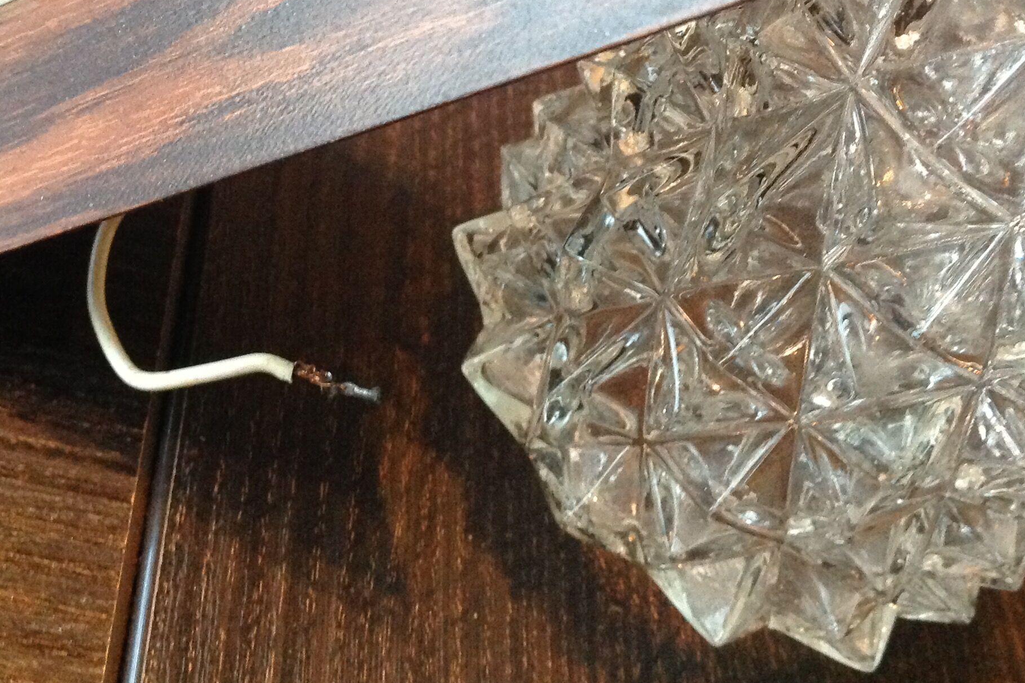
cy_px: 208
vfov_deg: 25.8
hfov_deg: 38.2
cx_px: 497
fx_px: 1480
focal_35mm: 52
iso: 500
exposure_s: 1/17
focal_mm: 4.28
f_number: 2.4
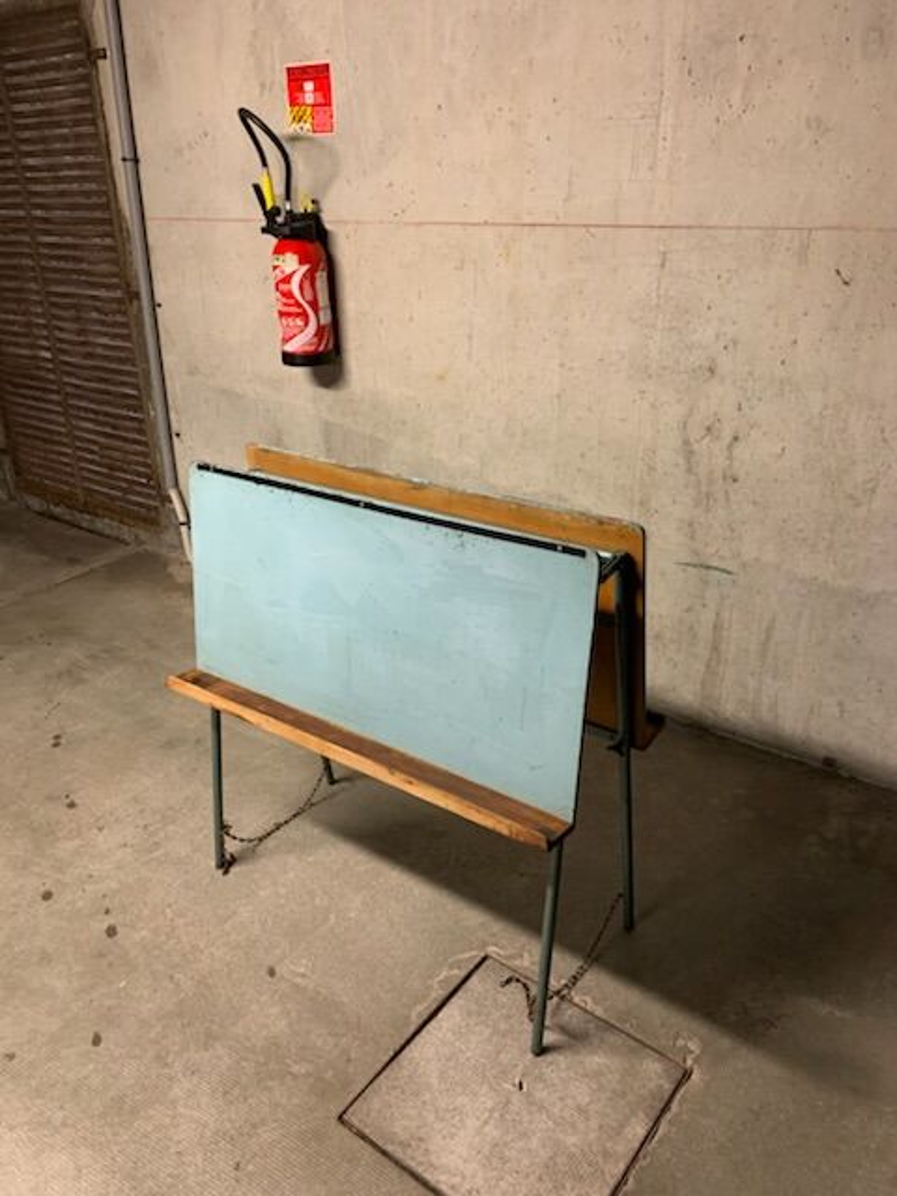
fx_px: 898
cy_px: 598
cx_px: 448
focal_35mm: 26
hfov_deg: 53.1
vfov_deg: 67.3
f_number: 1.8
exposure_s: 1/50
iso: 250
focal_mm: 4.25
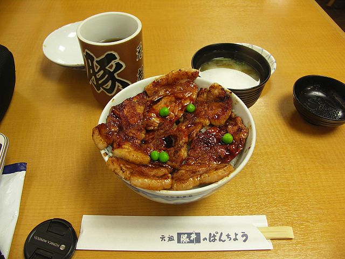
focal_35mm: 28
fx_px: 279
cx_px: 172
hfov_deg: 63.4
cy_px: 130
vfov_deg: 49.7
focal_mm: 7.2
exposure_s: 1/15
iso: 100
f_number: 2.8
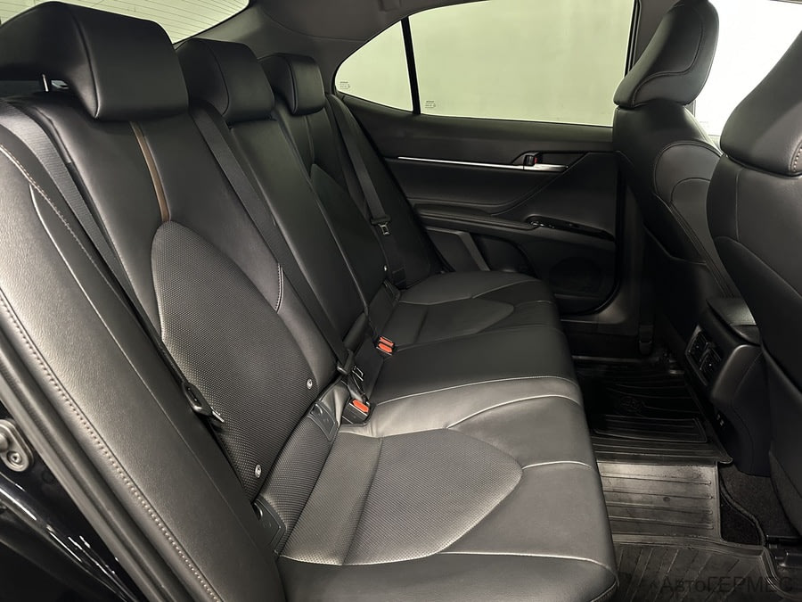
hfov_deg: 71.6
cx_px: 401
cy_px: 301
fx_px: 556
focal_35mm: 24
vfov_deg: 56.8
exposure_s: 1/25
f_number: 1.78
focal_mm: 6.86
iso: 1000
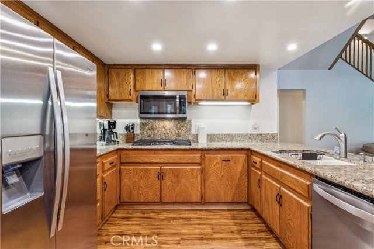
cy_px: 124
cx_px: 187
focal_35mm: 18
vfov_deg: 68.2
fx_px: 184
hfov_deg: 91.0
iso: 100
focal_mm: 17.7
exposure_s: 1
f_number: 13
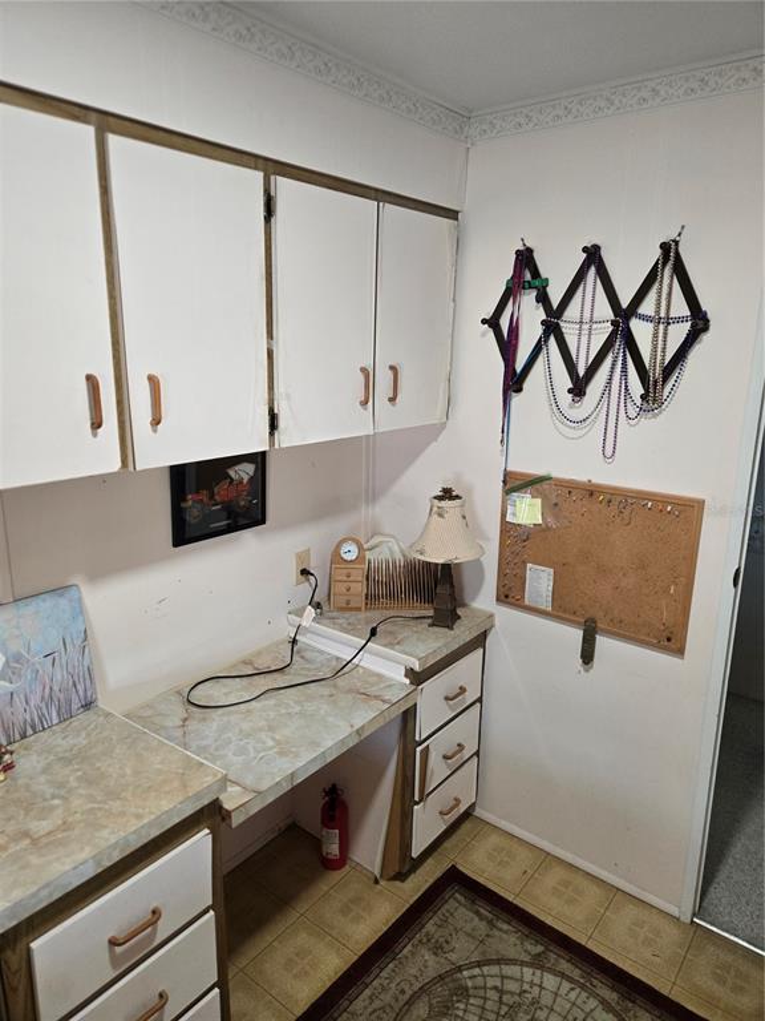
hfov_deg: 58.9
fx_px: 678
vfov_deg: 73.9
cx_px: 382
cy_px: 510
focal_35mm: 23
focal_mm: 5.4
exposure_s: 1/120
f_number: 1.8
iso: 250
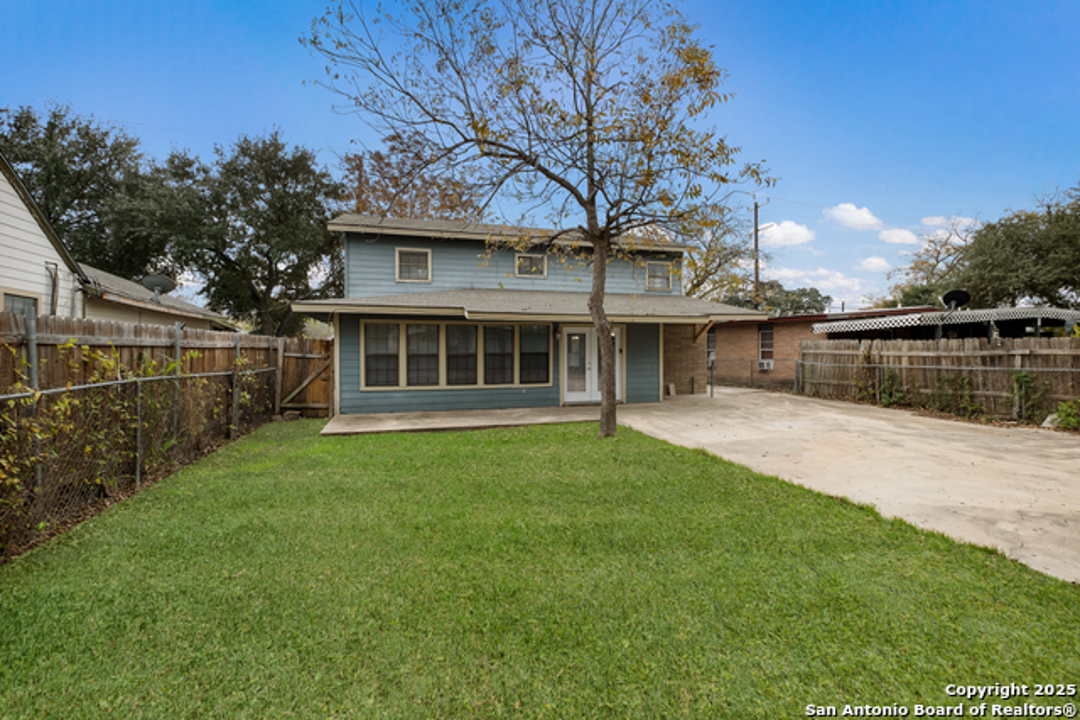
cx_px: 540
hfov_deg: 100.4
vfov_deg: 77.4
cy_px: 360
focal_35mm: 15
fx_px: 450
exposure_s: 1/70
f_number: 7.1
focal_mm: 10
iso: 320
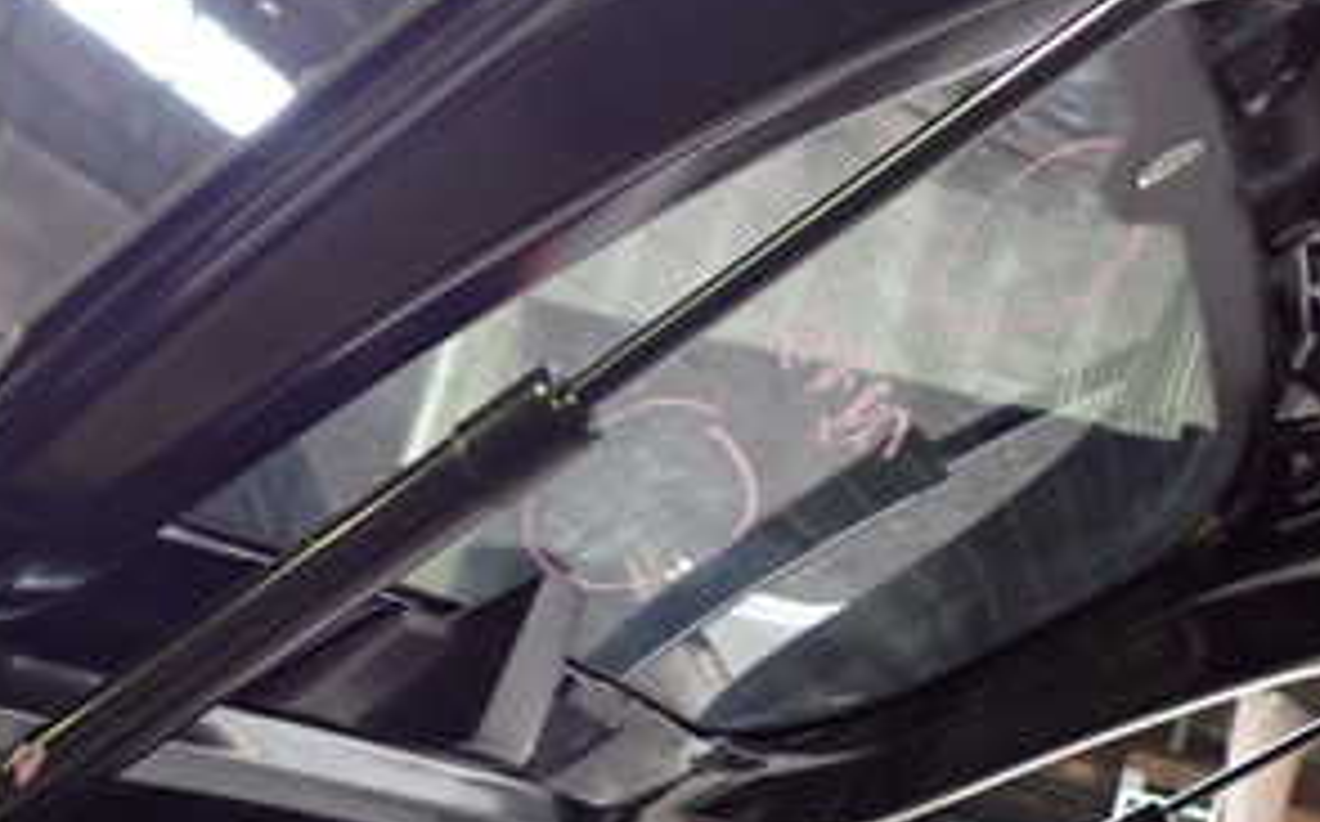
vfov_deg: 19.9
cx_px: 355
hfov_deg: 31.1
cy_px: 517
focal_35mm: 65
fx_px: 2336
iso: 640
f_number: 2.3
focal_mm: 5.4
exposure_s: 1/30
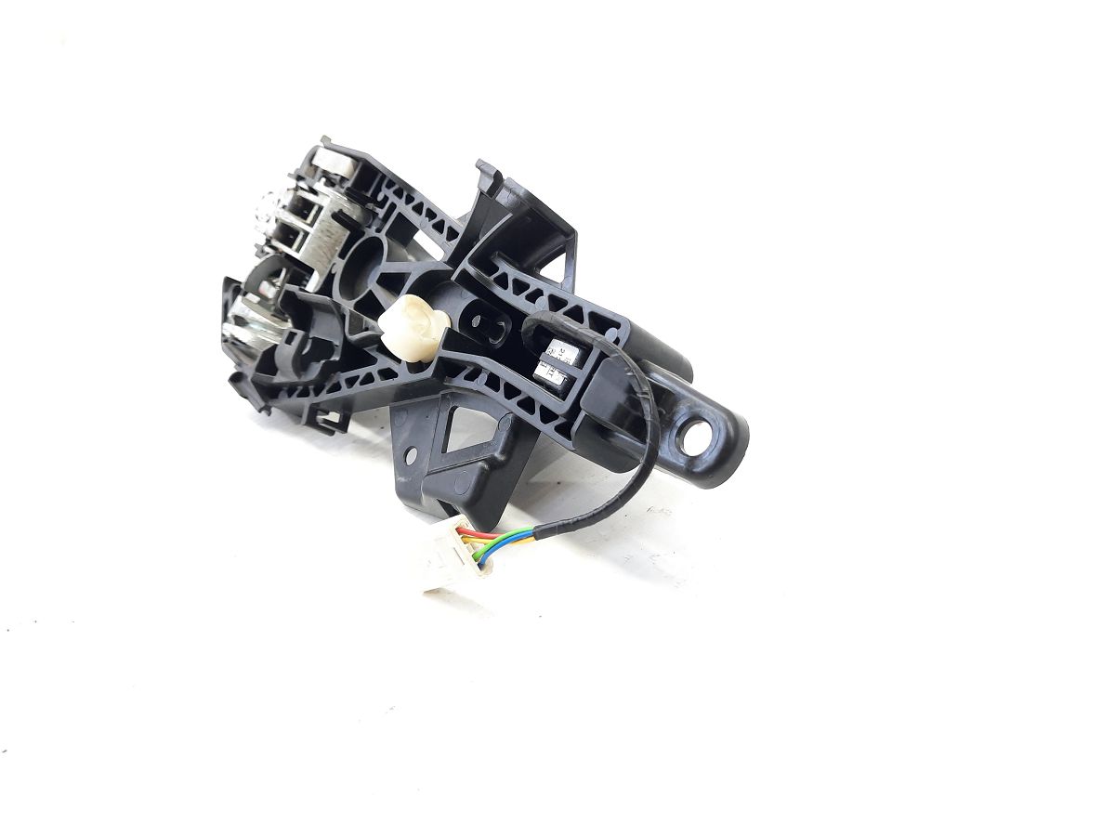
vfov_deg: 54.9
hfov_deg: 69.4
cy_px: 418
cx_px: 558
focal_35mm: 25
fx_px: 805
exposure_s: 1/50
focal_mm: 4.6
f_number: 2
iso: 160
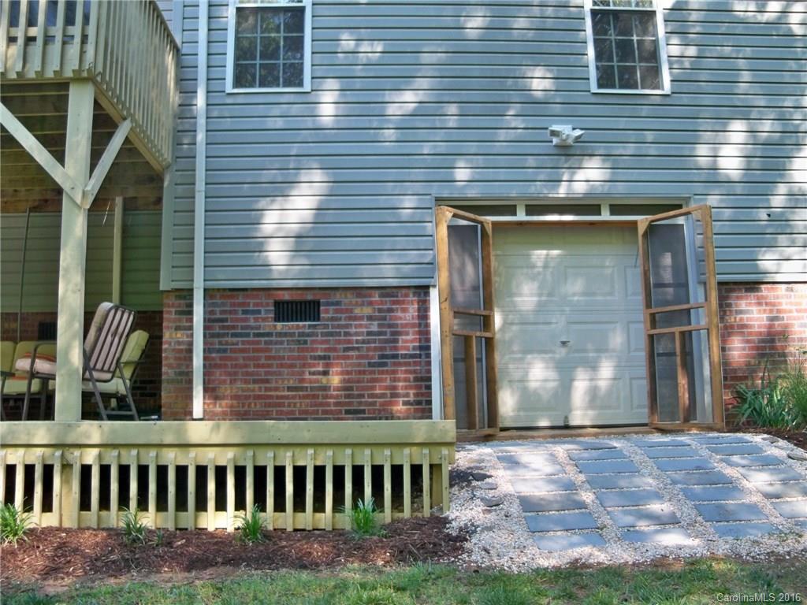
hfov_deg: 52.6
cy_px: 302
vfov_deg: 40.7
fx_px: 816
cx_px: 404
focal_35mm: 35
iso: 80
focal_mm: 6.2
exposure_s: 1/50
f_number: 3.5
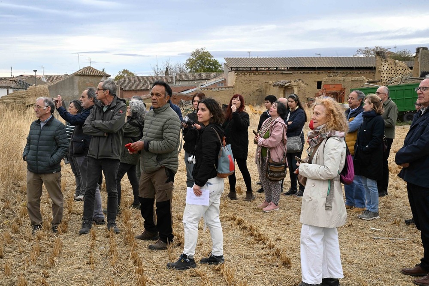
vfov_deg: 28.1
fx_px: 572
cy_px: 143
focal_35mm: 48
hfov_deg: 41.1
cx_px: 214
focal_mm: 48
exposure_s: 1/250
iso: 1600
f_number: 18
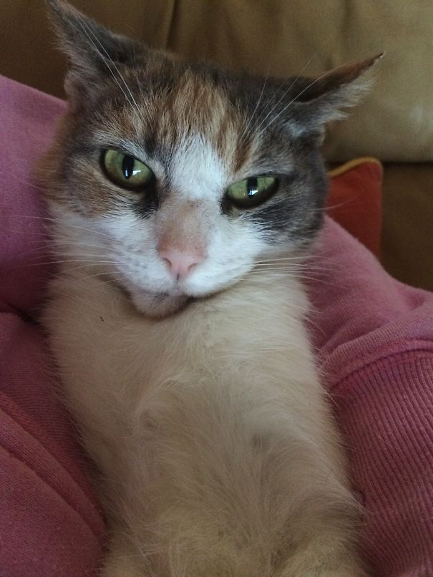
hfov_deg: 48.3
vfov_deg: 61.6
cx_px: 216
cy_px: 288
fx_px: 483
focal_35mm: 29
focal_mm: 4.15
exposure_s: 1/15
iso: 320
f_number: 2.2
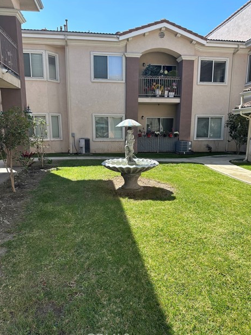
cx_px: 128
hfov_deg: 54.9
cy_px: 172
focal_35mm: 25
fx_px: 242
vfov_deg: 69.4
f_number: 1.78
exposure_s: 1/1721
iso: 80
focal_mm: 6.86
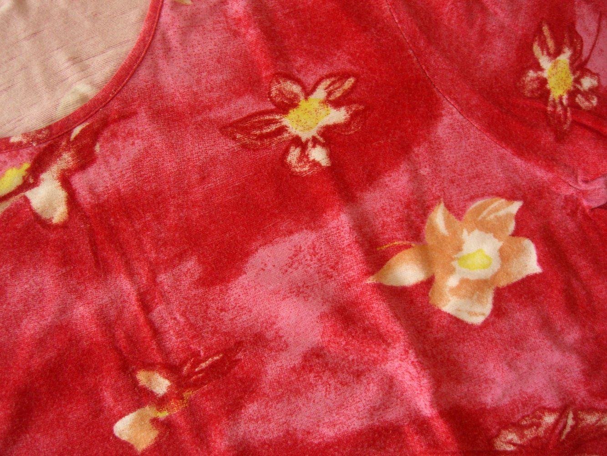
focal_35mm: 38
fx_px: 666
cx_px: 304
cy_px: 228
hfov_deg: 49.0
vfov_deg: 37.7
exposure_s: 1/40
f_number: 2.8
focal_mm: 7.9
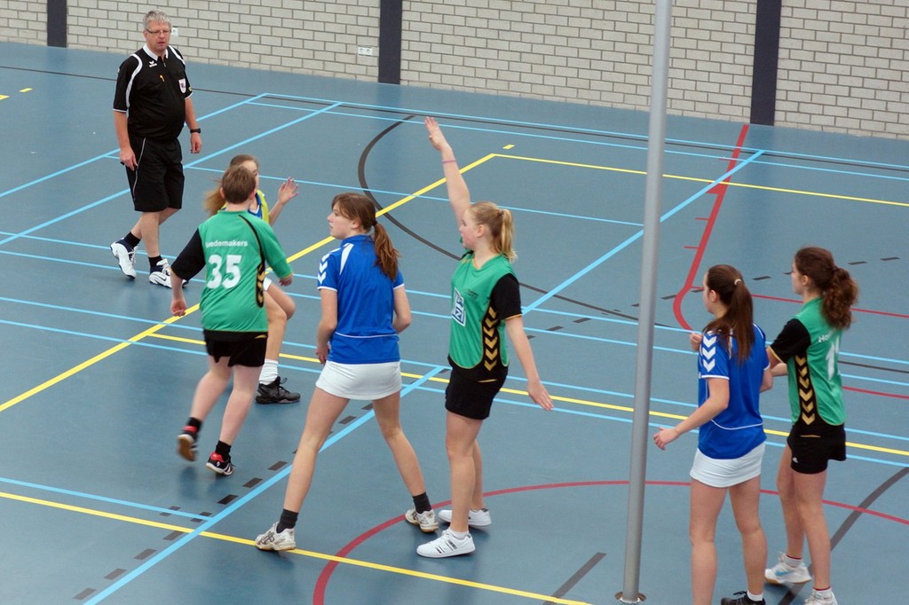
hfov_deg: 27.0
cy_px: 302
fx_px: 1893
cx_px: 454
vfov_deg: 18.2
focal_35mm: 75
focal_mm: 50
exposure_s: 1/160
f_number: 3.2
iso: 640
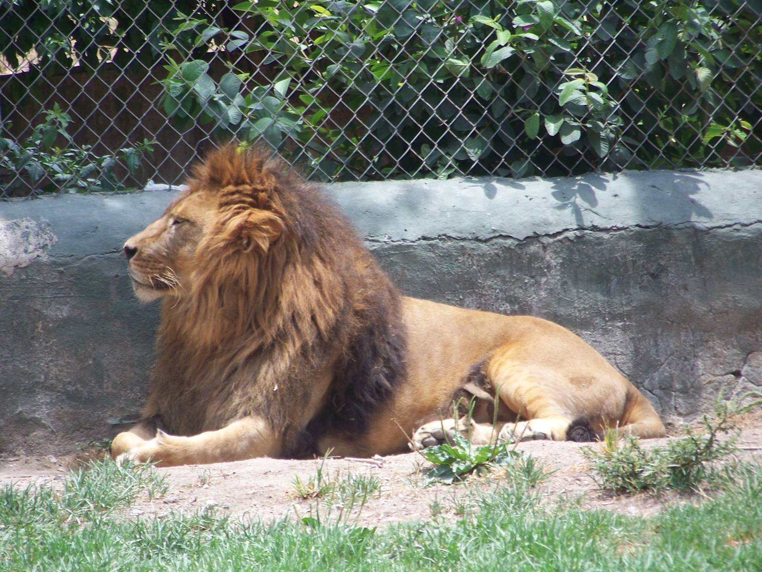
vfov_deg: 3.4
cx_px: 381
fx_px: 9510
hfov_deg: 4.6
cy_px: 286
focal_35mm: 432
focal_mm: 70.2
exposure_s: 1/125
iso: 64
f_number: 4.8
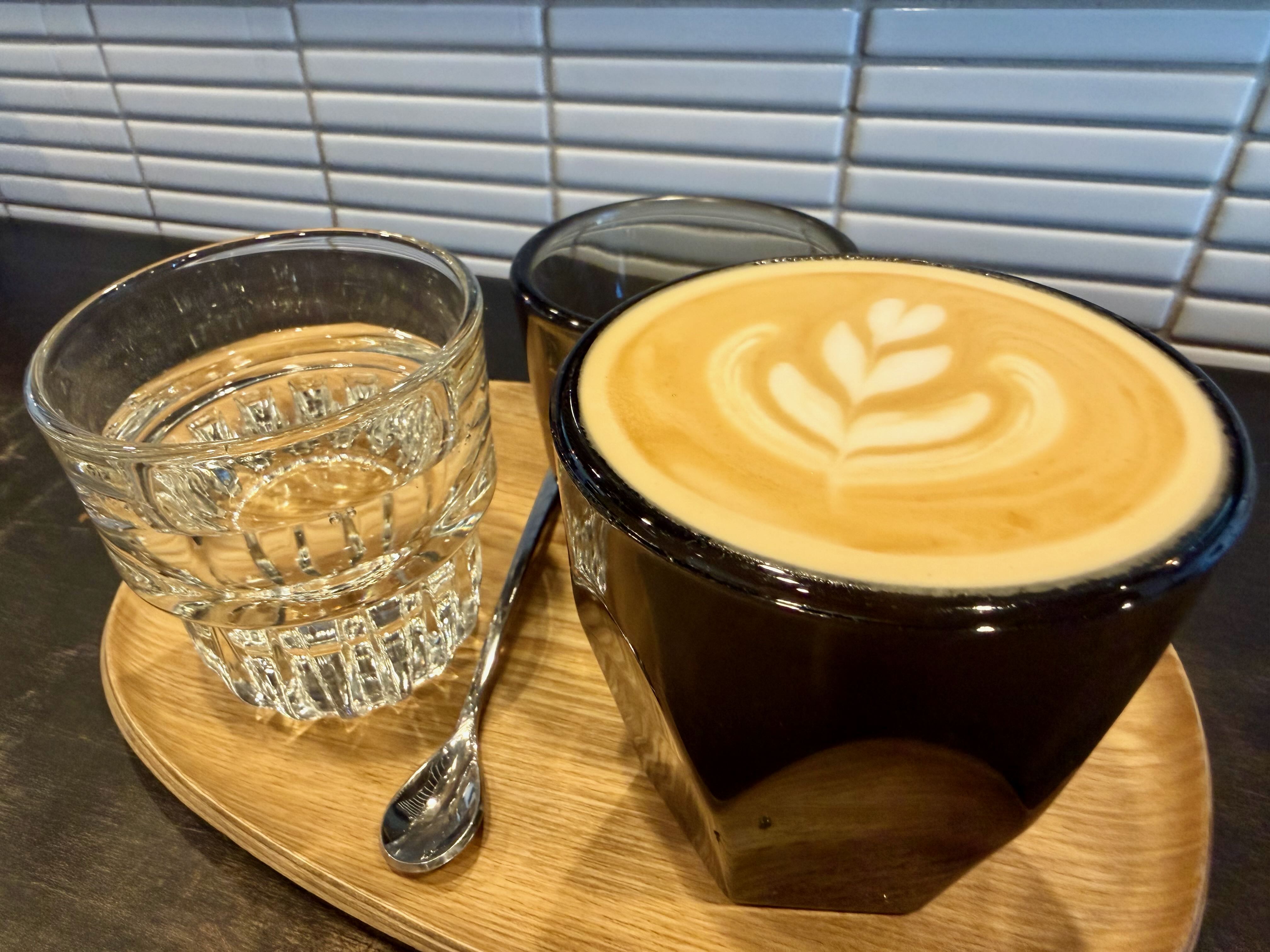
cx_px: 635
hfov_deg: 71.6
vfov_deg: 56.8
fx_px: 881
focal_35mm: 24
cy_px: 476
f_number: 2.2
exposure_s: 1/120
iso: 250
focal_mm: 2.22
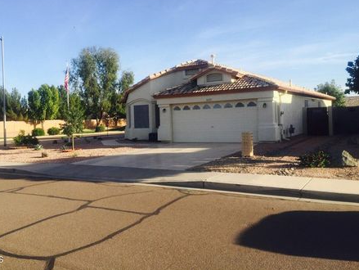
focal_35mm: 33
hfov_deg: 55.1
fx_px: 343
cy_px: 120
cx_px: 156
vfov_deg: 42.9
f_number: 2.2
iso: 32
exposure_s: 1/1236
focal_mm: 4.15
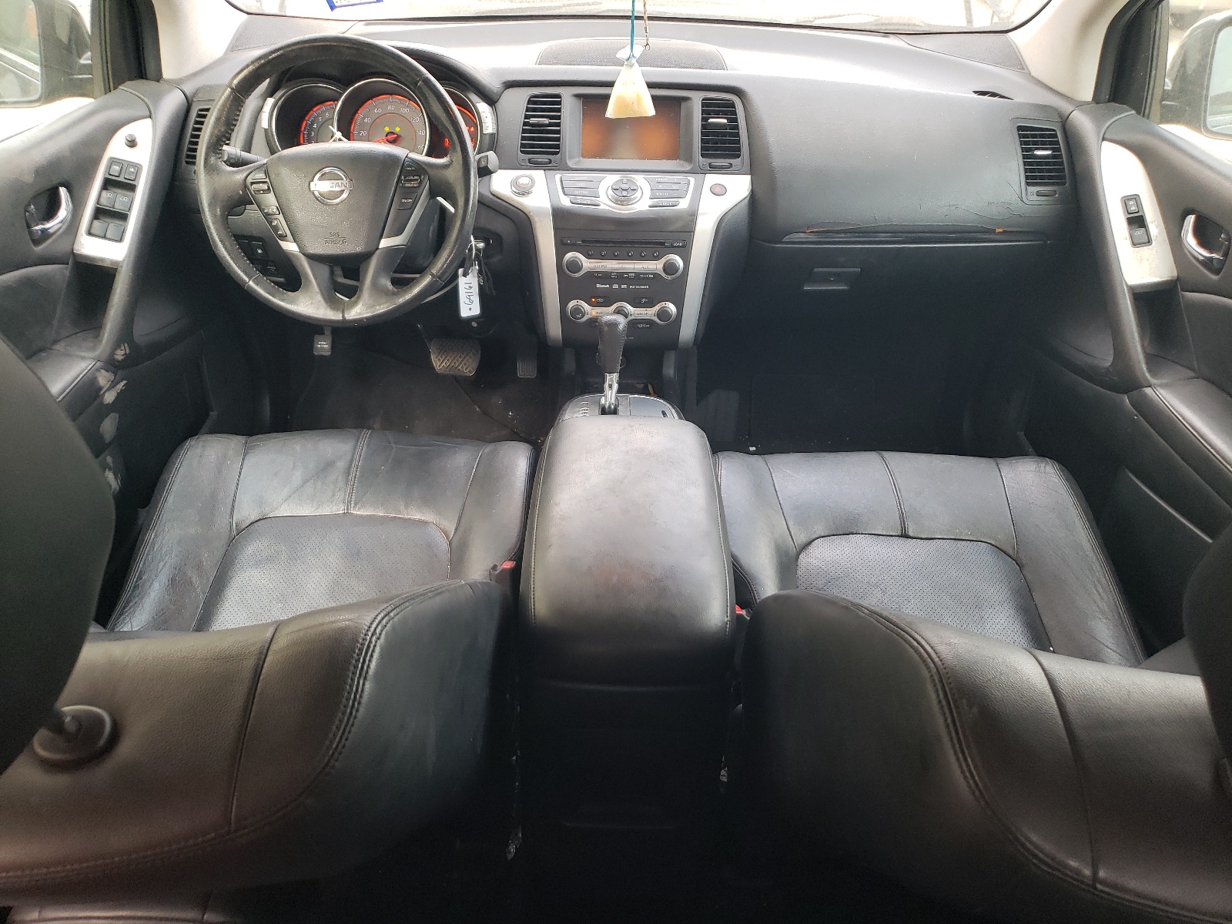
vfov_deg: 53.1
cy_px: 462
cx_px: 616
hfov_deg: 67.3
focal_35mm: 26
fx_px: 925
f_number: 1.5
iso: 91
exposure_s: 1/120
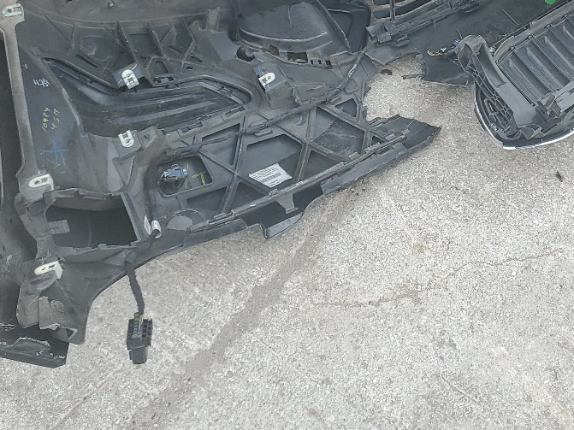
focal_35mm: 62
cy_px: 24
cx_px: 549
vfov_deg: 22.9
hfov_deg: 29.5
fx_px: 1028
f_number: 1.5
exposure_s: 1/714
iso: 50
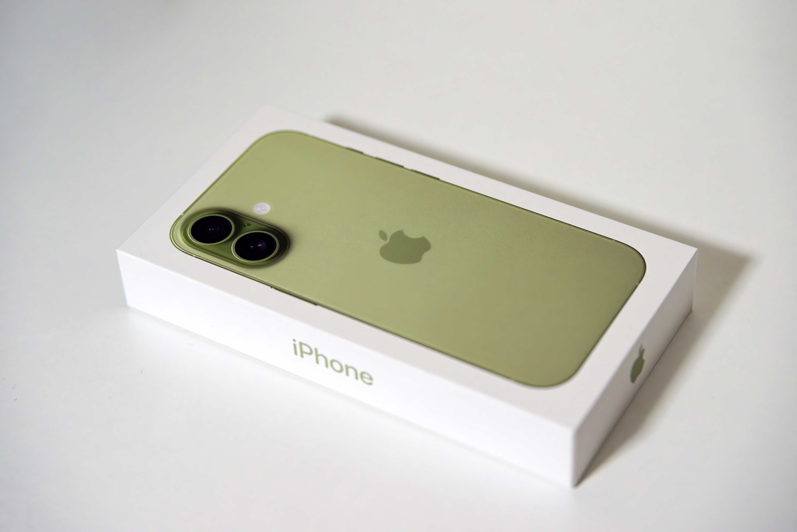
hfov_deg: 27.3
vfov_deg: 18.4
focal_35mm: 74
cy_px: 266
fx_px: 1638
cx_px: 398
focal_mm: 74
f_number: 4
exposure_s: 1/160
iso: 2000
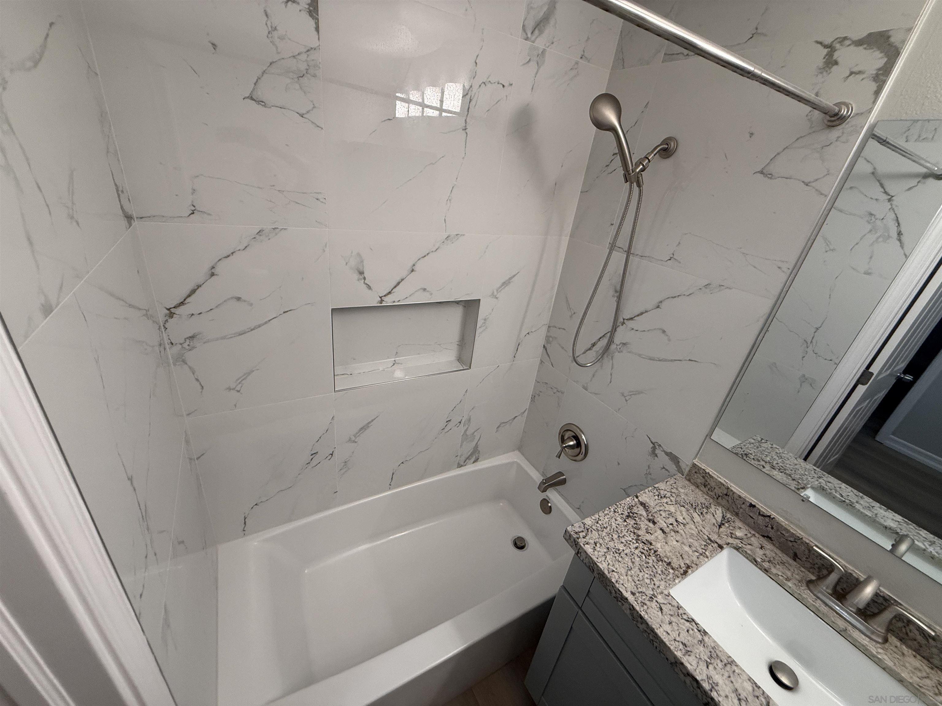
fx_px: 381
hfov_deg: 102.1
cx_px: 471
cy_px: 353
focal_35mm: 14
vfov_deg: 85.7
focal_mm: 2.22
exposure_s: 1/120
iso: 200
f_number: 2.2
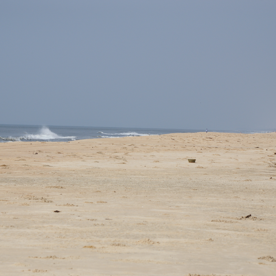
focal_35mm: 192
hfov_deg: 9.1
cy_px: 138
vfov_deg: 9.1
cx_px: 125
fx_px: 1732
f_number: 10
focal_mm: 100
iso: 200
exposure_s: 1/1000
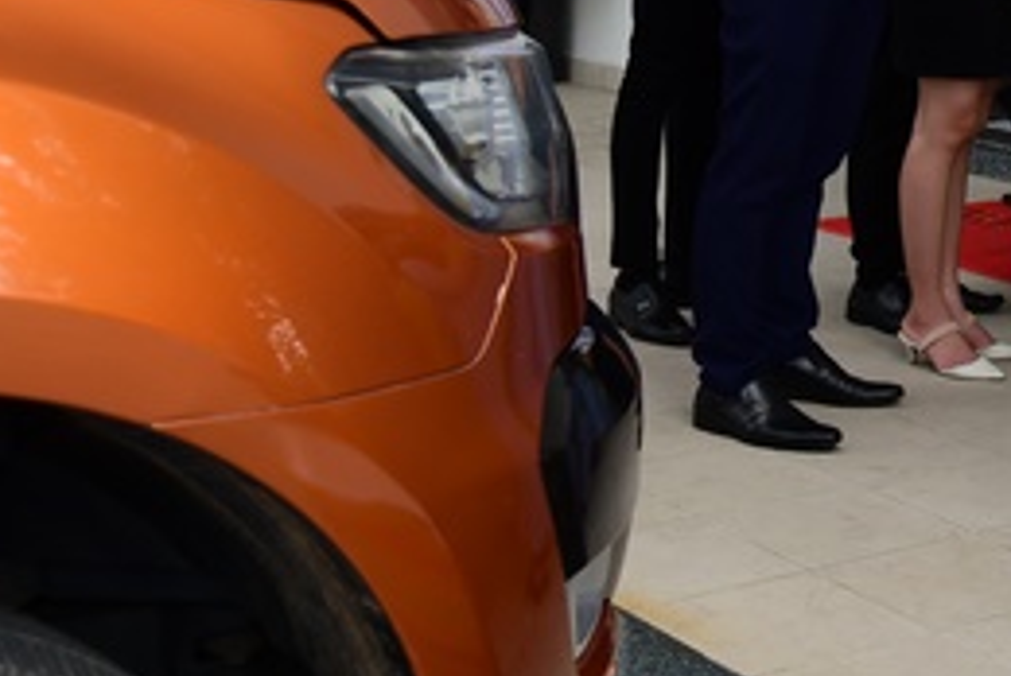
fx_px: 2249
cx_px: 1104
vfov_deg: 16.7
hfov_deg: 23.8
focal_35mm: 80
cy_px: -12
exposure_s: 1/800
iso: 320
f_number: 4
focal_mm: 32
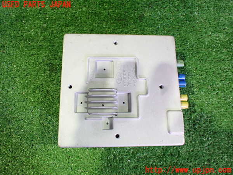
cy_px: 88
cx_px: 116
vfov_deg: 46.8
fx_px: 202
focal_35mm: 30
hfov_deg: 60.0
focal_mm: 5.4
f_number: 2.3
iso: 800
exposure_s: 1/30
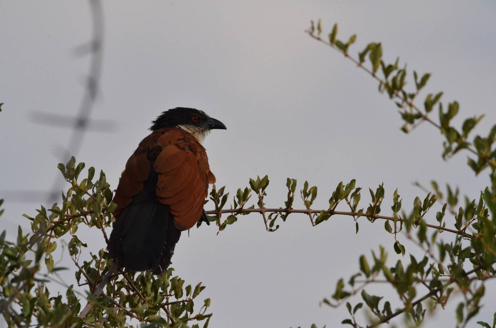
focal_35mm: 750
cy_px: 164
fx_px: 10313
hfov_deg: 2.8
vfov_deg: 1.8
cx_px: 248
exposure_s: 1/3200
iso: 2500
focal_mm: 500
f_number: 14
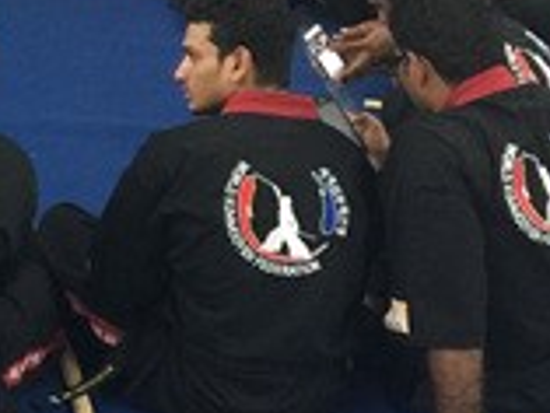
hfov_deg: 15.2
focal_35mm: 118
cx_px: -319
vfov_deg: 12.5
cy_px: 77
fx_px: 1876
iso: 125
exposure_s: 1/10
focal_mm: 4.15
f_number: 2.2
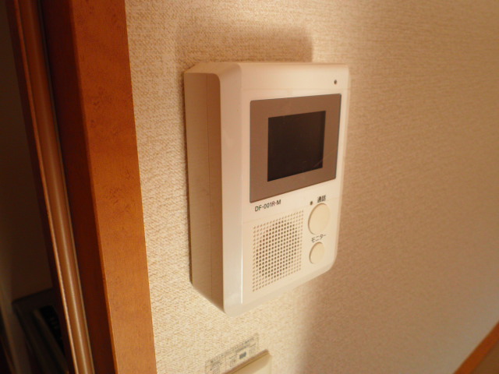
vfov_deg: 53.1
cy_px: 187
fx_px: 375
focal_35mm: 26
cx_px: 250
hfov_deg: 67.3
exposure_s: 1/40
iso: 64
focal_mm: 4.7
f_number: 2.8
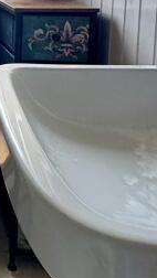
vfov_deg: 31.3
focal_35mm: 62
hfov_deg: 15.6
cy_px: 1
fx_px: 458
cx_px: -153
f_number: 2.2
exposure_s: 1/94
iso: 320
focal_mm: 2.22
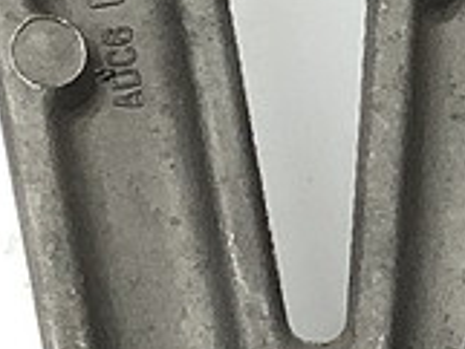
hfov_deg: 7.9
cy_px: -208
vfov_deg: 6.0
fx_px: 3307
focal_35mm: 246
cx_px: 731
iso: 50
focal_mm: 3.3
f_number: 2.4
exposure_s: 1/120
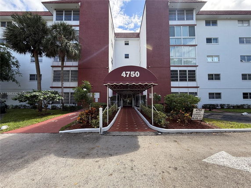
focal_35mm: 14
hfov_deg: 102.1
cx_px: 126
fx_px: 102
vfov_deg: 85.7
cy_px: 94
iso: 64
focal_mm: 2.22
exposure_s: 1/427
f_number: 2.2
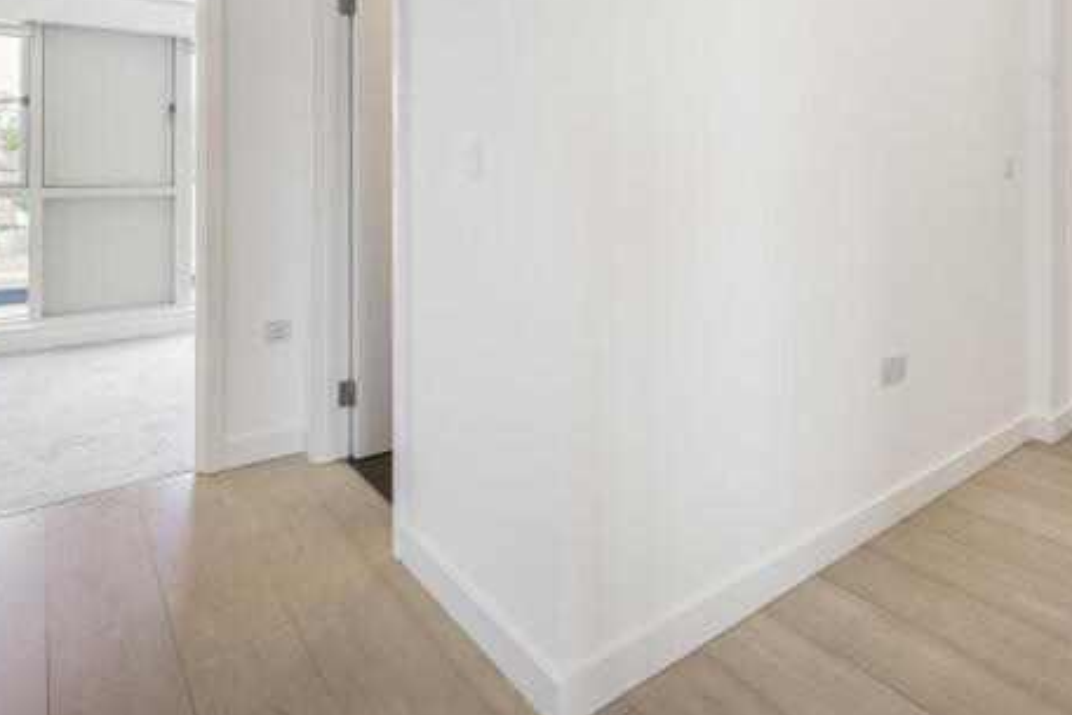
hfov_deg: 73.1
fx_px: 685
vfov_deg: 53.5
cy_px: 213
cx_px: 739
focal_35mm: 23
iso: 400
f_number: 8
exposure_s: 1/40
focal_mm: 16
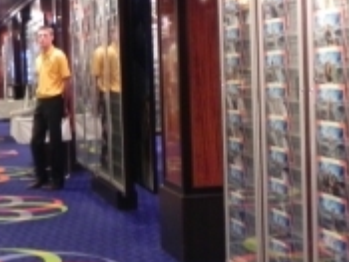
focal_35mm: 89
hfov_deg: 21.2
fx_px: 897
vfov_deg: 16.6
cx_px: -8
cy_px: 162
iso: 400
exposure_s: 1/8.9
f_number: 2.8
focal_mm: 4.6
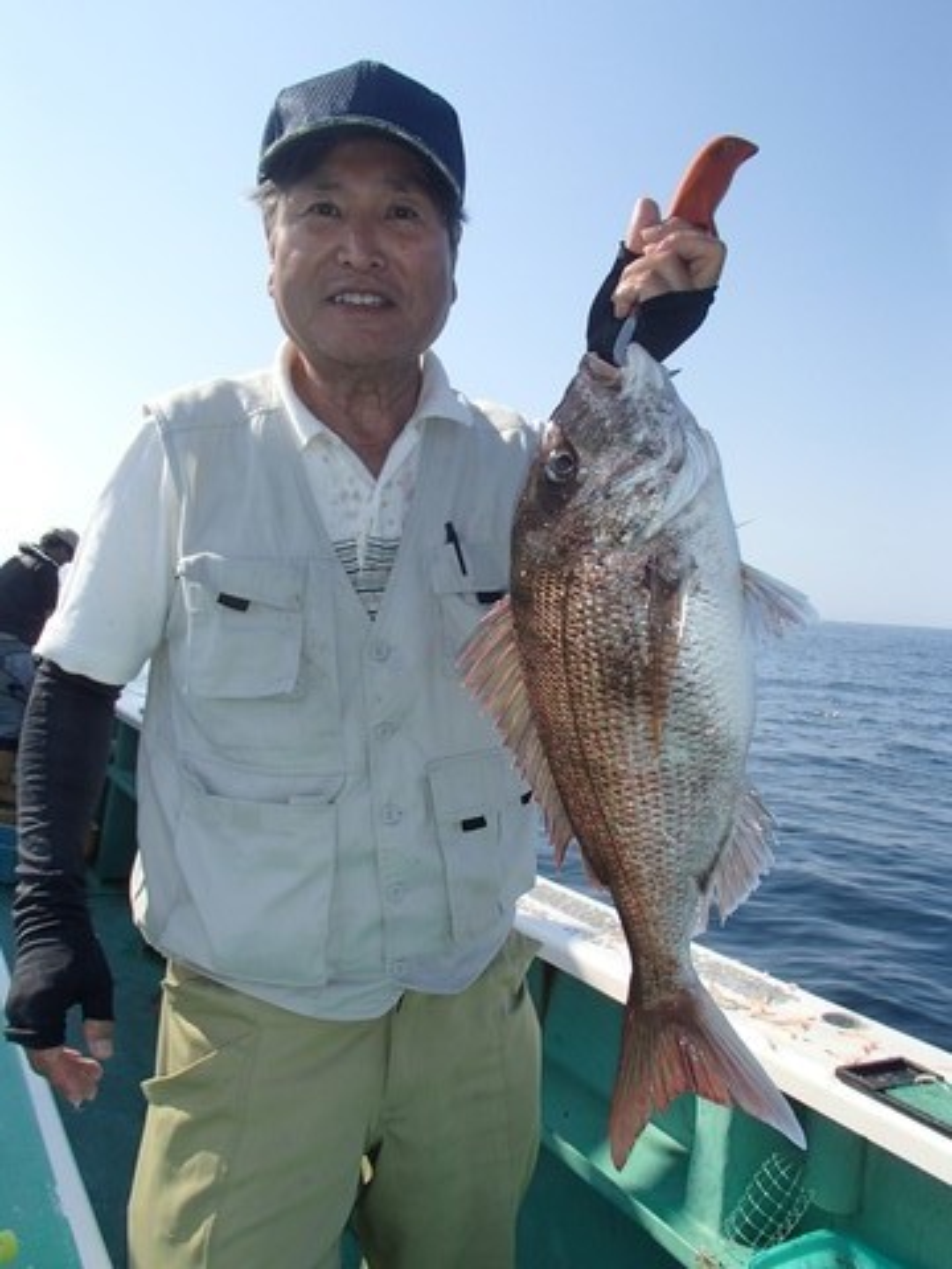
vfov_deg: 63.4
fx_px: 1027
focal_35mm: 28
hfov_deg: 49.7
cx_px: 476
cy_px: 634
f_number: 11
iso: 100
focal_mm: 5
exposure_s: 1/100
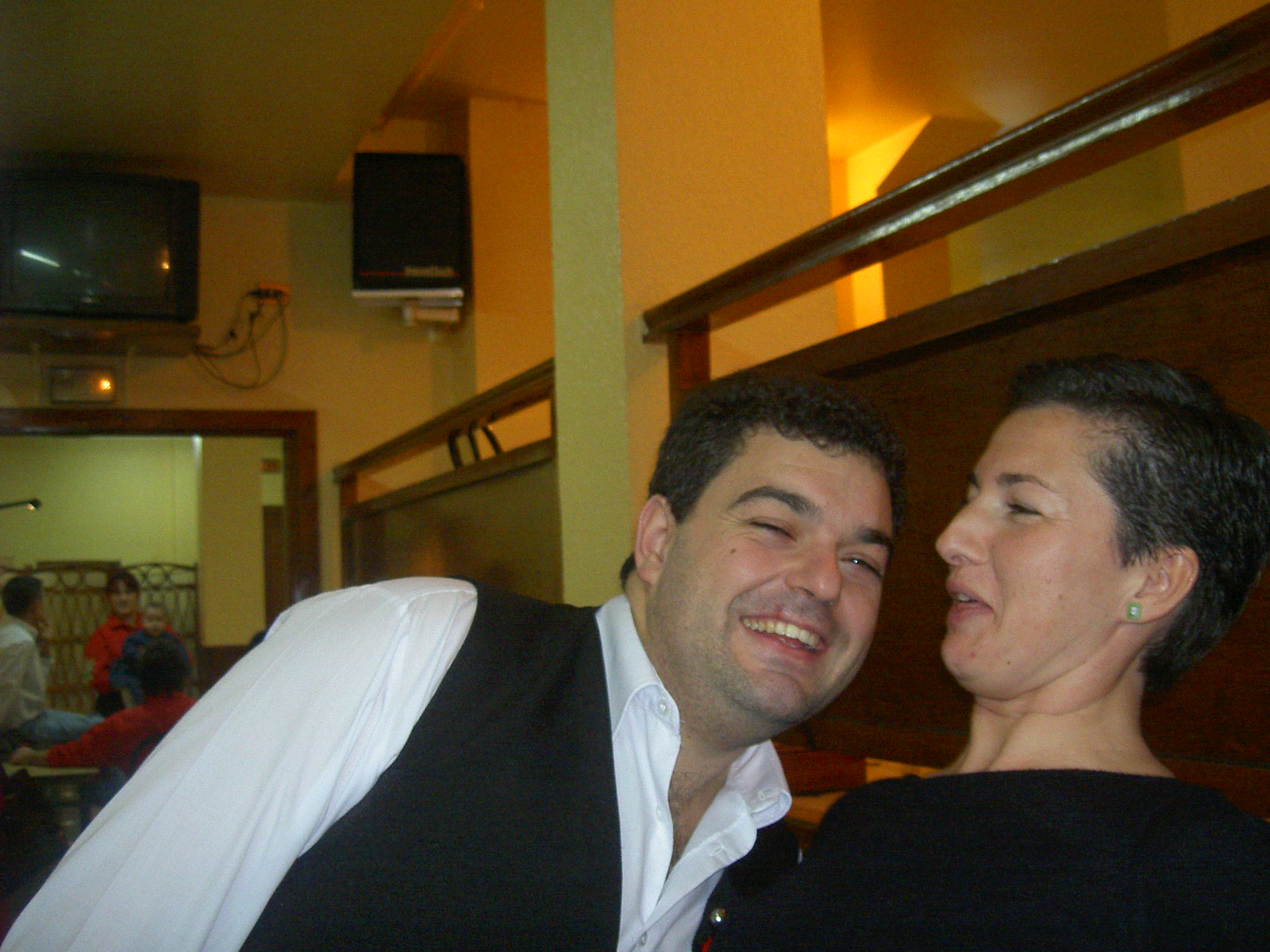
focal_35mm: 39
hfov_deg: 47.9
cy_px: 476
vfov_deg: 36.8
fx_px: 1431
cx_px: 635
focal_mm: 8
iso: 100
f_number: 2.8
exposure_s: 1/59.5
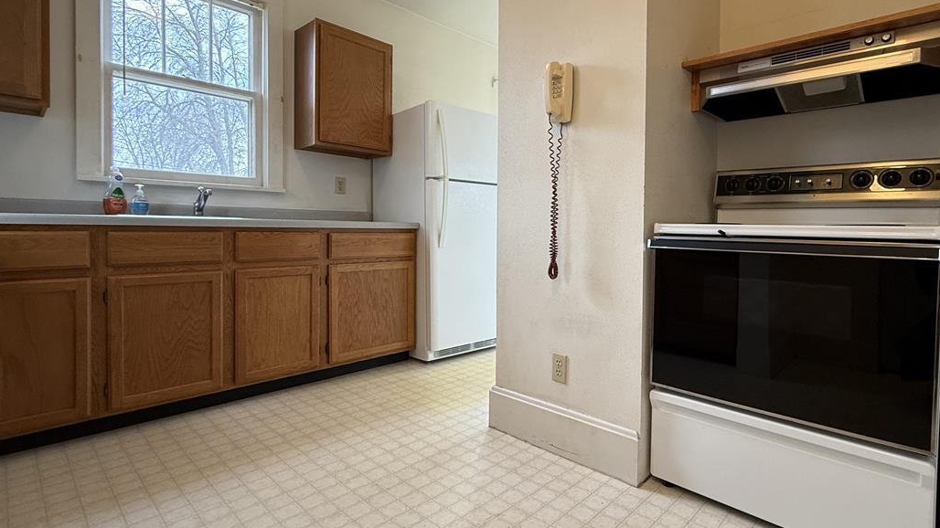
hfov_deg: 89.0
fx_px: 474
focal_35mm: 19
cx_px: 536
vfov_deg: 58.2
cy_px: 238
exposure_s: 1/120
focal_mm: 2.22
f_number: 2.2
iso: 200
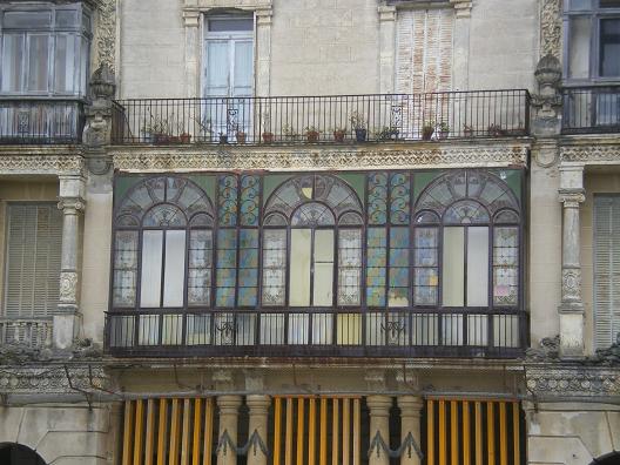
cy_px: 232
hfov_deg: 17.3
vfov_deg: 13.0
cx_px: 310
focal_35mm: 114
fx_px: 2042
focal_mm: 18.9
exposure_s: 1/100
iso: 80
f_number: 5.9
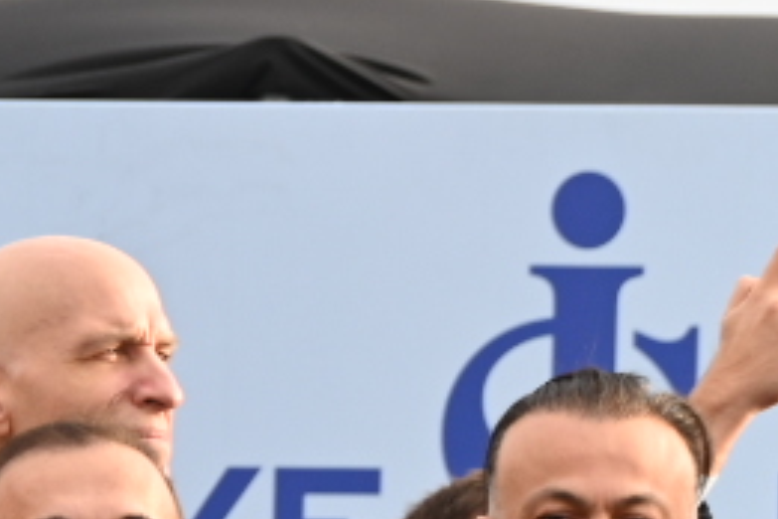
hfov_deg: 2.1
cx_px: 2343
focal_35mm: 992
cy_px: 770
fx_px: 21437
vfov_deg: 1.4
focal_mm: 160
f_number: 2.8
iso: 100
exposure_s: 1/320
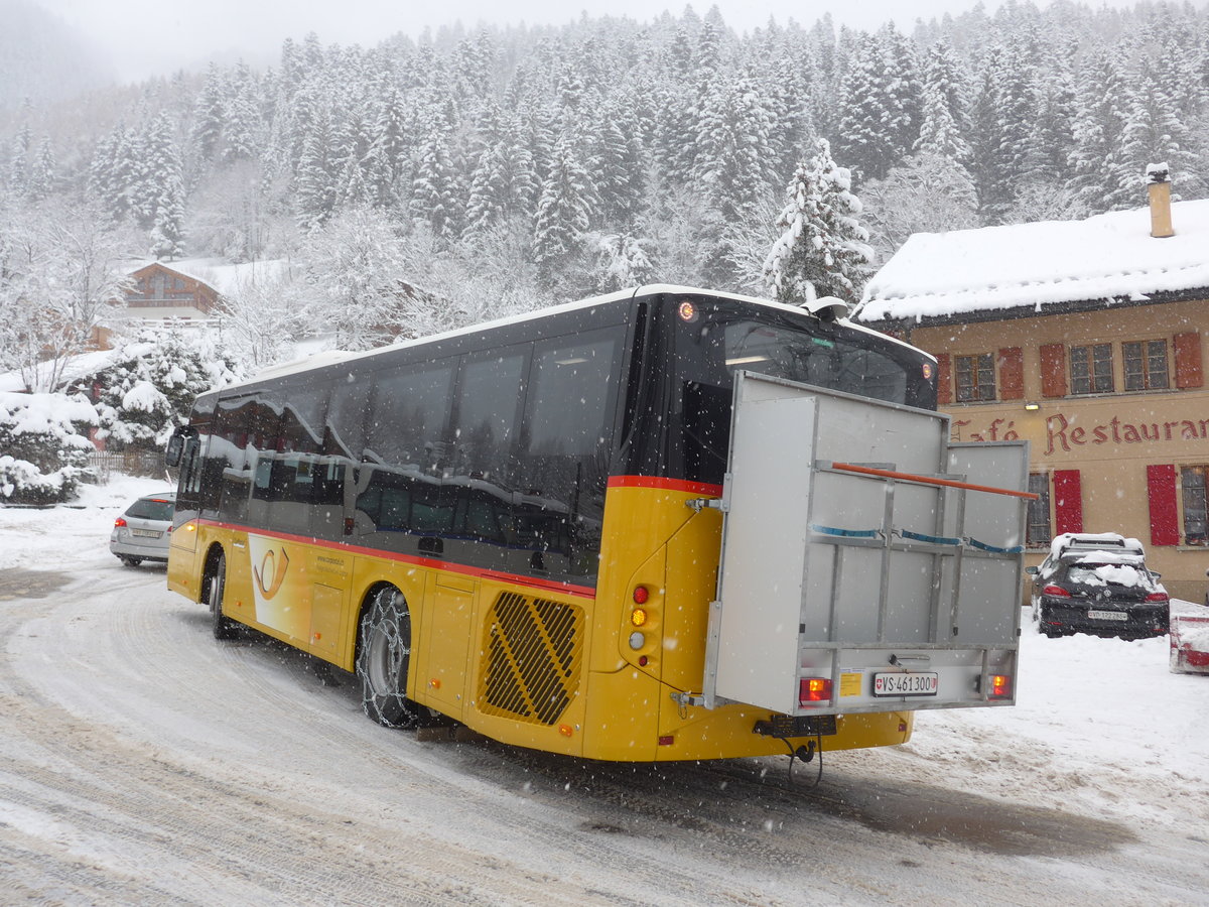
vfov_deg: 48.2
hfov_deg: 61.7
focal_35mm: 29
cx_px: 604
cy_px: 454
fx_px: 1013
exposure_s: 1/320
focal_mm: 6
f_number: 2.8
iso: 80
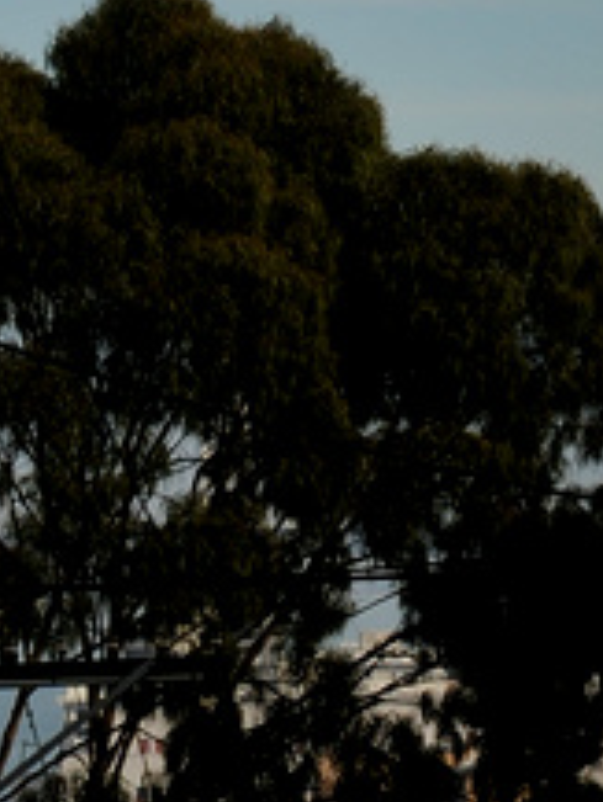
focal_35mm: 279
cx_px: 629
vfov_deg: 7.1
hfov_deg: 5.3
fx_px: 6474
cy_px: 322
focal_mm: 70
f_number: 11
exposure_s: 1/320
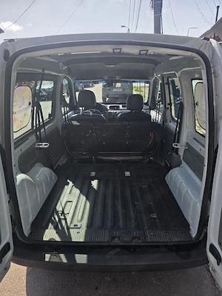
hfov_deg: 58.9
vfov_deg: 73.9
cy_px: 148
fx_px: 197
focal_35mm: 23
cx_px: 111
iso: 80
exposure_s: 1/5000
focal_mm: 6.3
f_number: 1.7
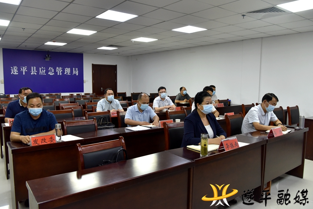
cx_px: 156
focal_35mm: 28
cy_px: 104
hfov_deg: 65.5
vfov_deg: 46.4
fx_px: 244
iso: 2000
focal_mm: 28
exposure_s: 1/60
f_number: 6.3
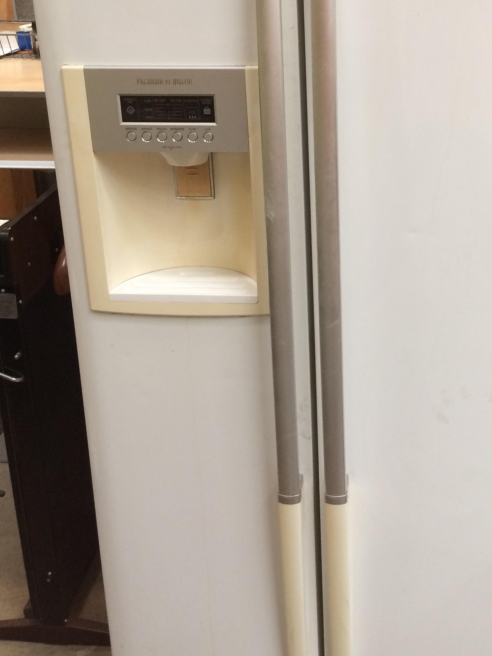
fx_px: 891
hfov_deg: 30.5
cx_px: 343
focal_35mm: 47
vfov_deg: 39.9
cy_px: 217
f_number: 2.2
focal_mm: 4.15
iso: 160
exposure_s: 1/33
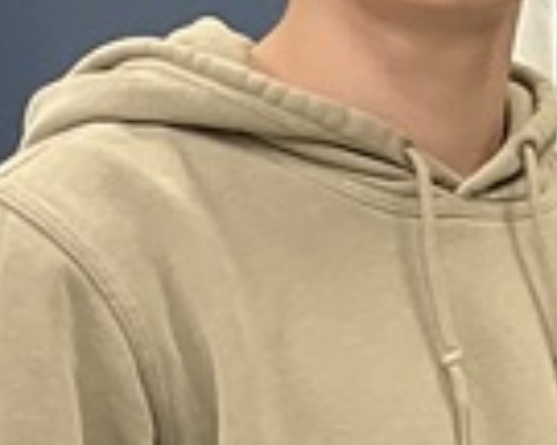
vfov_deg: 7.2
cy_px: 775
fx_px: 3429
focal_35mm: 208
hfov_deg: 7.9
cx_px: 1737
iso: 250
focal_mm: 3.99
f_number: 1.8
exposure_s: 1/60
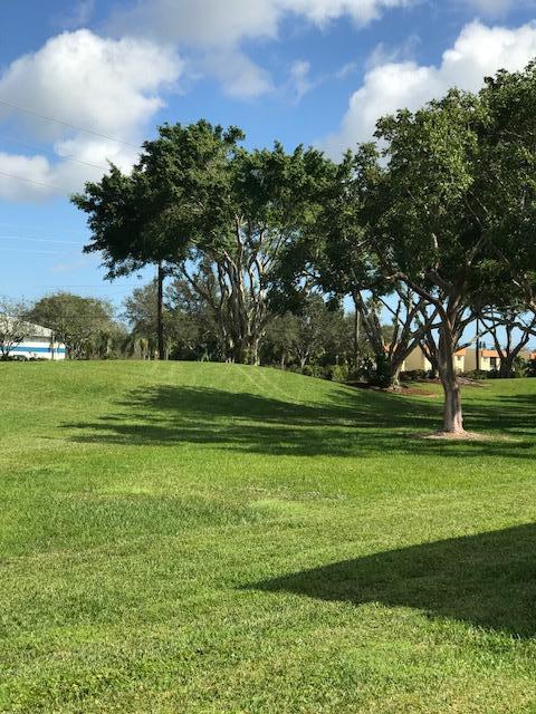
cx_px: 268
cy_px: 357
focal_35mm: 57
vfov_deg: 33.8
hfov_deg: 25.7
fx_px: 1177
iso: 20
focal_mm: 6.6
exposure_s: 1/948
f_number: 2.8
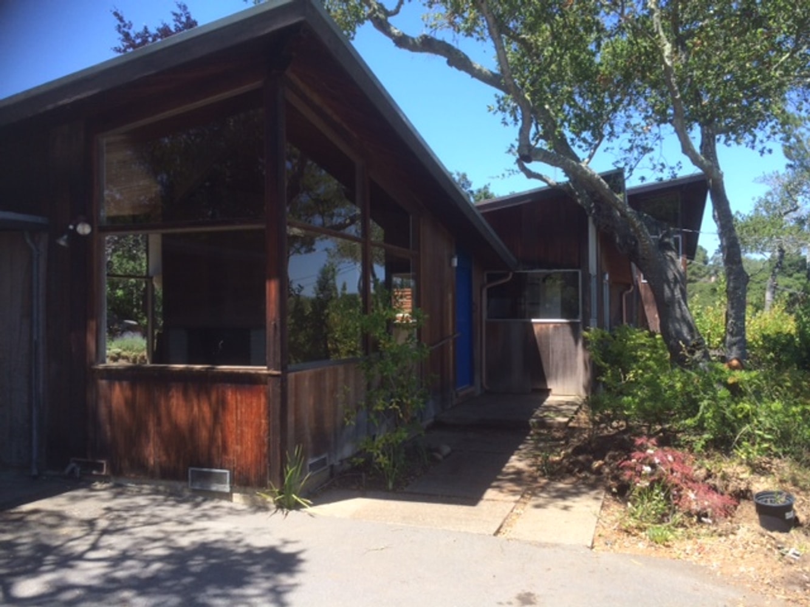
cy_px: 304
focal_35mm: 30
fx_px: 702
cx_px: 405
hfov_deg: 60.0
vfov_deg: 46.8
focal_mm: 4.12
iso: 32
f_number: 2.2
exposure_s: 1/631
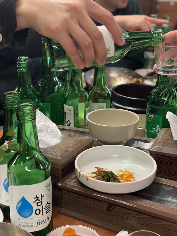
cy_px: 118
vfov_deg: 36.8
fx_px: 355
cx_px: 88
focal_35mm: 52
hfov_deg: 28.0
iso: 160
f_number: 2
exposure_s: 1/60
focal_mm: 6
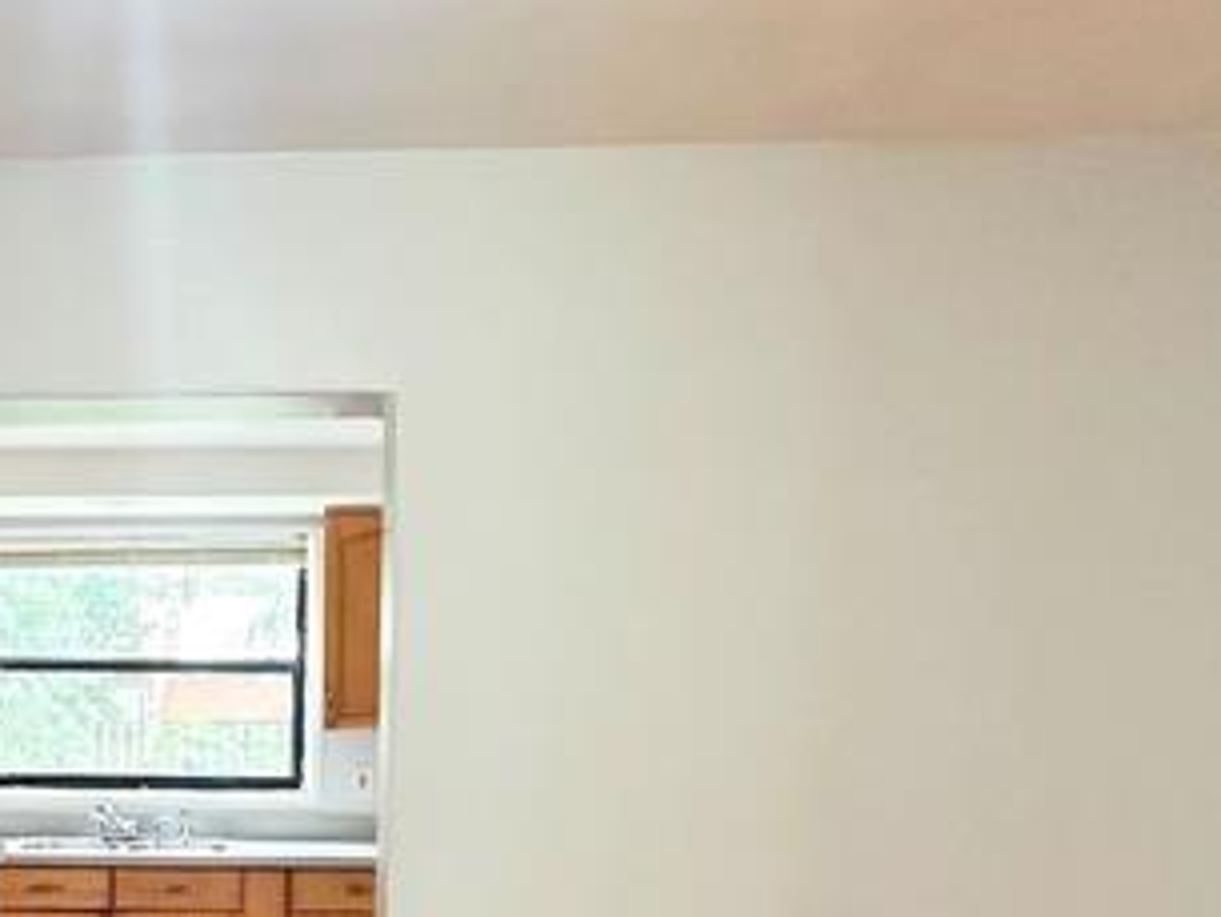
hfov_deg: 38.3
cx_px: 180
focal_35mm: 47
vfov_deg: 28.9
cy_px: 917
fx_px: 1658
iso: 250
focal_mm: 2.22
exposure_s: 1/120
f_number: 2.2
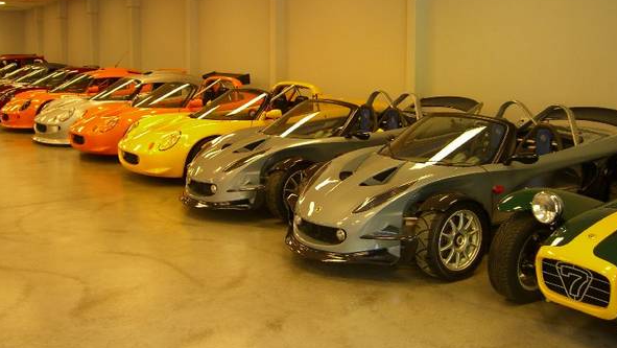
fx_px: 687
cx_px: 311
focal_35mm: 42
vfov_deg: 28.3
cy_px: 136
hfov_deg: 48.3
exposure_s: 1/25
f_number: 2.8
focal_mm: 7.9
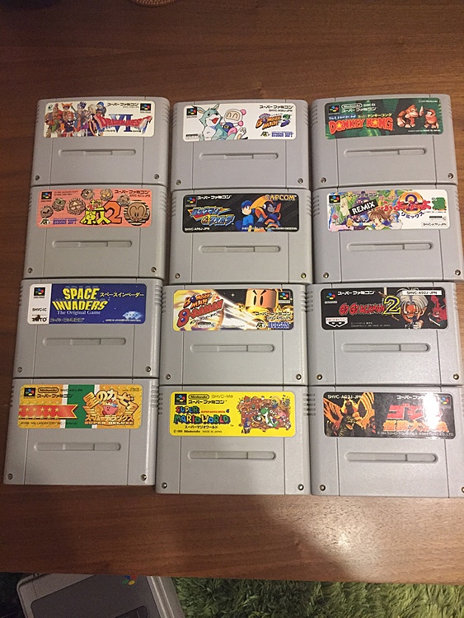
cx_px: 232
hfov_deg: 48.3
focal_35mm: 29
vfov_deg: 61.6
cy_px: 309
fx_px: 518
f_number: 2.2
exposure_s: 1/30
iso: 250
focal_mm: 4.15
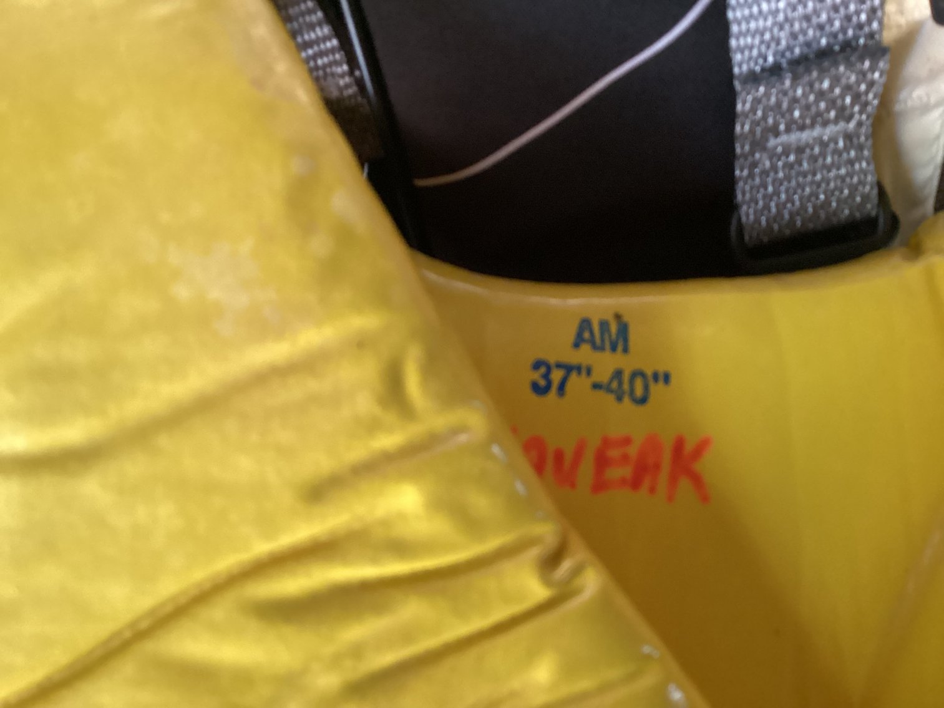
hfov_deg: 58.3
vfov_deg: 45.4
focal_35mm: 31
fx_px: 845
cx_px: 472
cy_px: 354
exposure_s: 1/30
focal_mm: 3.3
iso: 400
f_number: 2.4
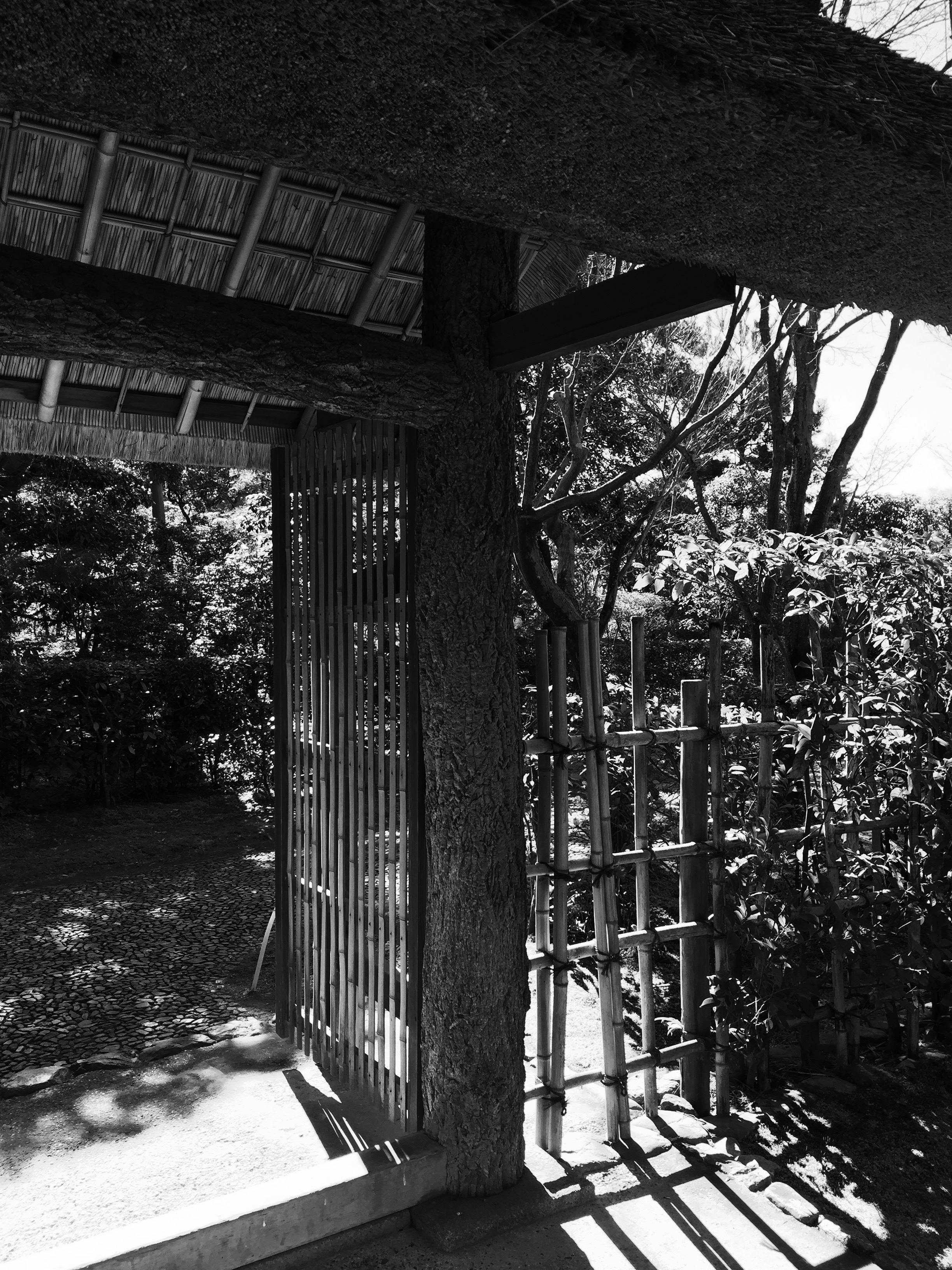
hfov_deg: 48.2
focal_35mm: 29
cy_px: 635
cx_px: 476
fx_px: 1063
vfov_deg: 61.7
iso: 32
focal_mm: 4.15
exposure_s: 1/193
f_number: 2.2
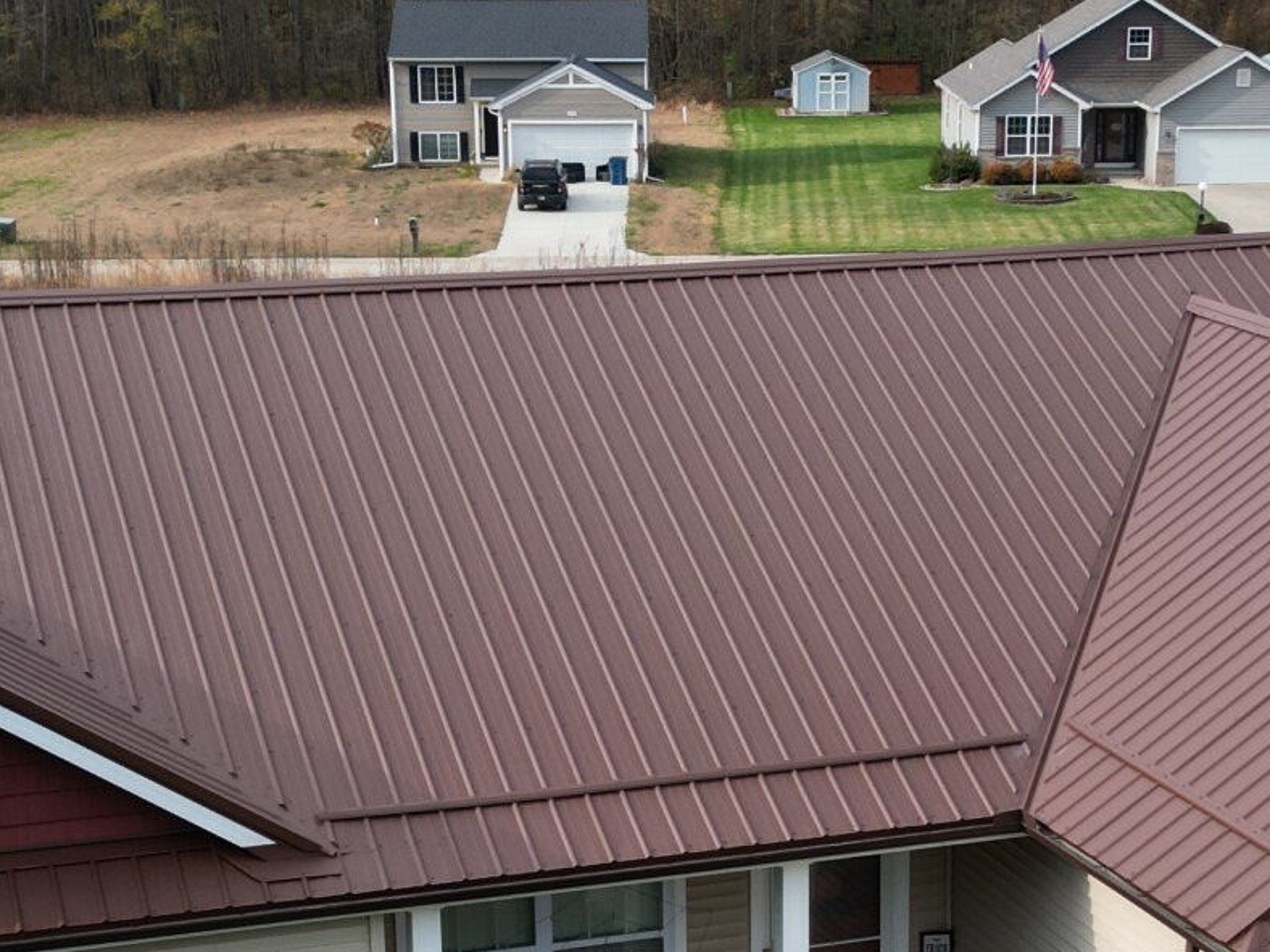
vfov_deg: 18.7
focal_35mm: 78
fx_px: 2862
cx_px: 772
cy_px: 809
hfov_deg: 25.0
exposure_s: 1/1000
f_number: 1.7
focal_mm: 6.72
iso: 140
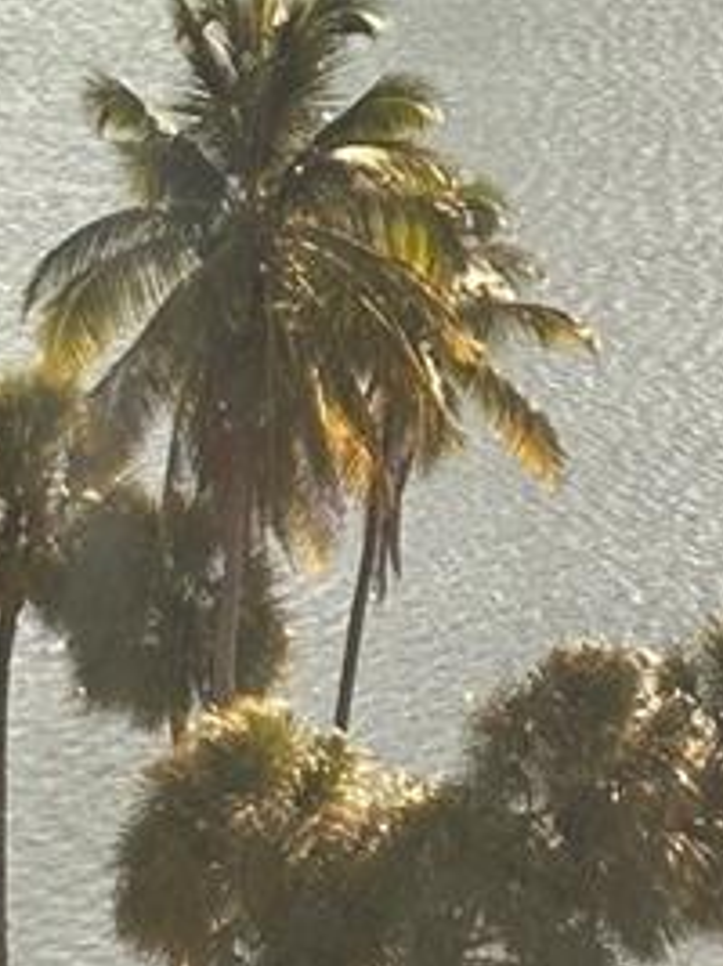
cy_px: -65
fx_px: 7692
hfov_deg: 5.3
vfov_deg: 7.1
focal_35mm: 276
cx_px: -231
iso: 64
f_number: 1.78
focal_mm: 6.86
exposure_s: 1/791
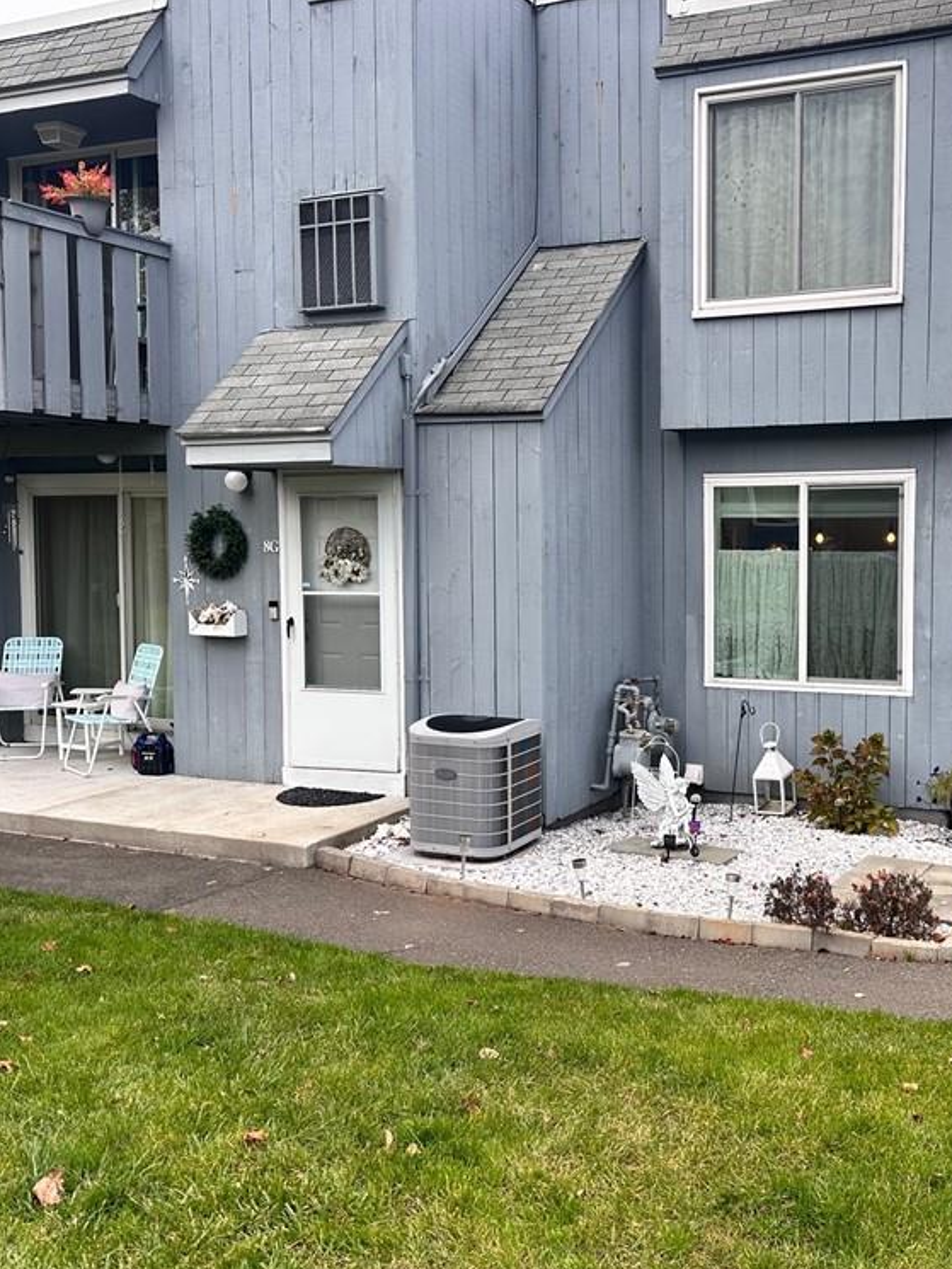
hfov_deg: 41.8
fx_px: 1210
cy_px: 623
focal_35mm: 33
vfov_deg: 55.3
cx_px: 705
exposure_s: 1/401
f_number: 1.78
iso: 80
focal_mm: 6.86
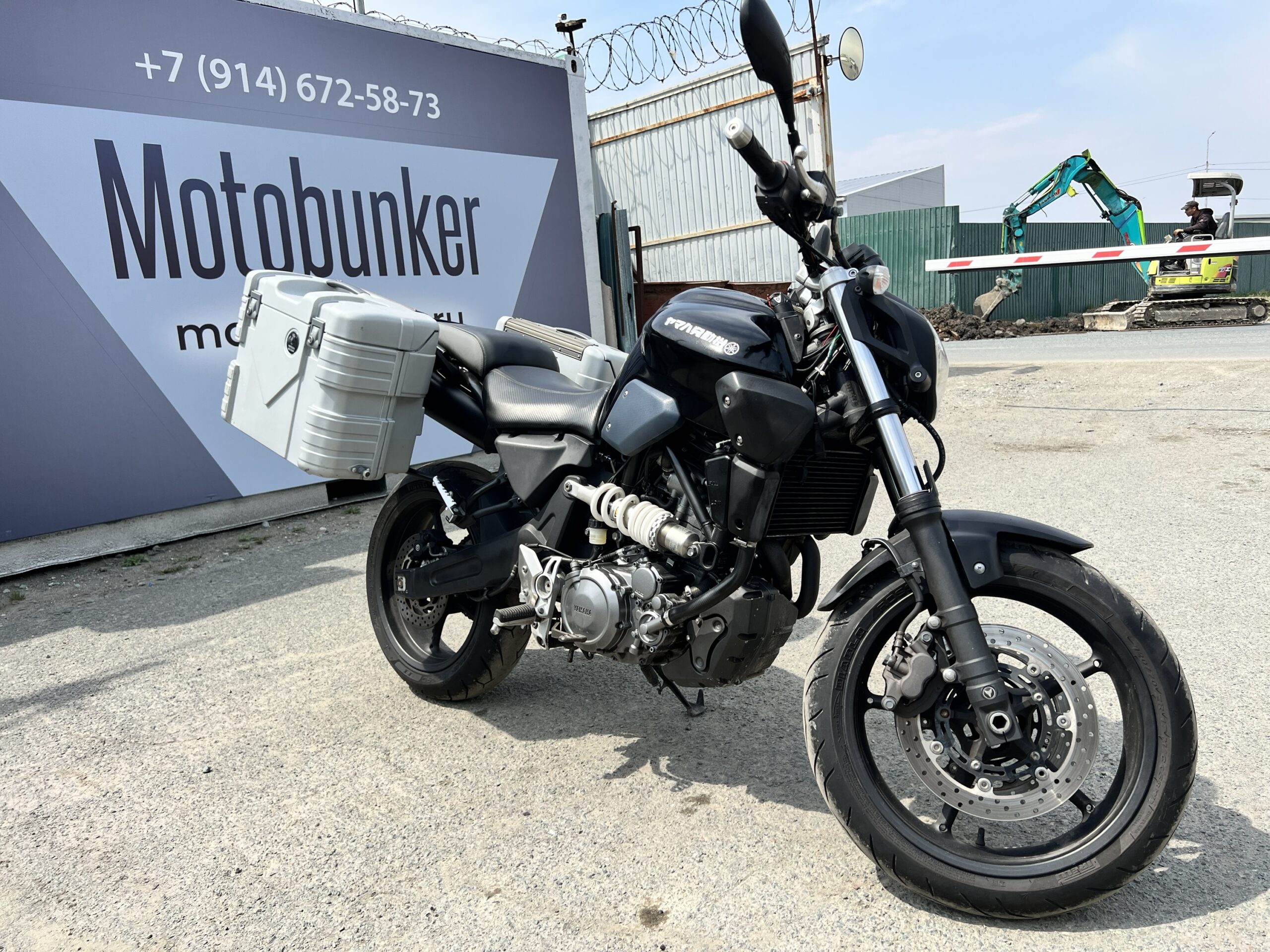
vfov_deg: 53.1
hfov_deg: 67.3
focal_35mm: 26
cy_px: 476
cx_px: 635
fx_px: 954
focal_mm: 5.7
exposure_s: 1/3257
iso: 50
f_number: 1.5
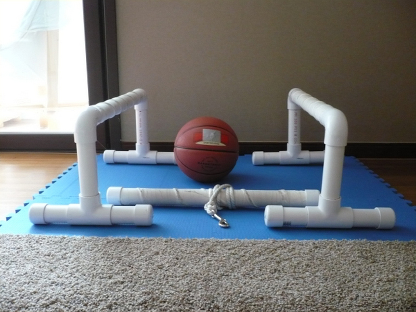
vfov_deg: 39.7
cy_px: 156
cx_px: 208
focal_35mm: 36
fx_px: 433
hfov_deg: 51.4
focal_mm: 6
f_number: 2.9
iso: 400
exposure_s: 1/13
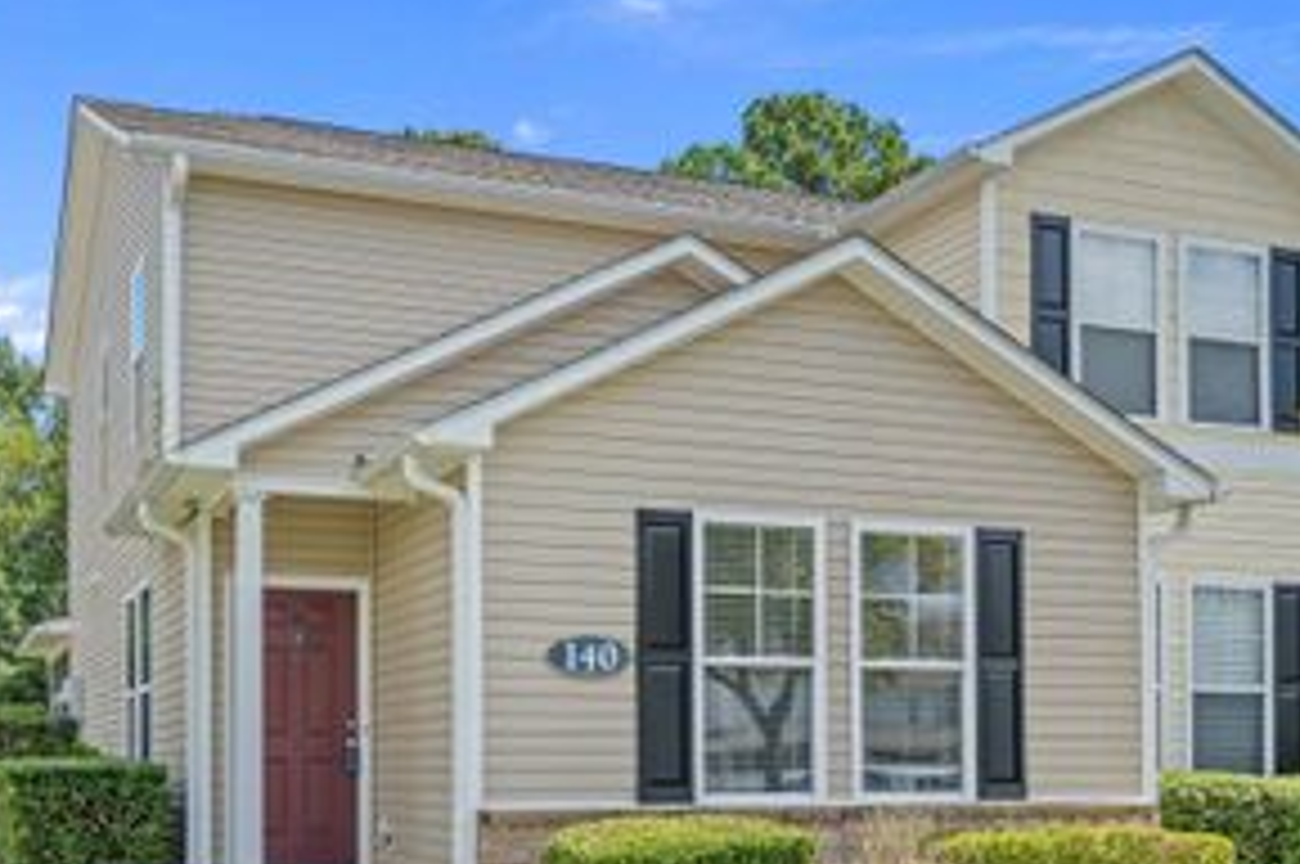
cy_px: 520
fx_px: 1623
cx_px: 630
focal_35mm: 45
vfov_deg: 29.7
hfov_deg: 43.6
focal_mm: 26
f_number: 8
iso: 320
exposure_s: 1/60
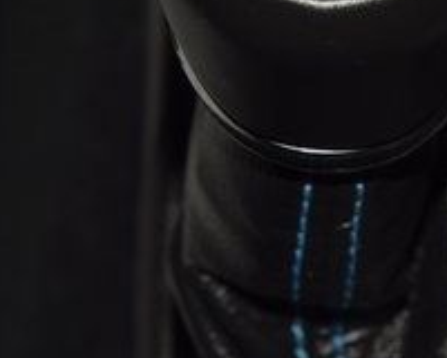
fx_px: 4167
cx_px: 333
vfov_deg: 4.9
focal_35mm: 315
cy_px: -95
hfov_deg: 6.1
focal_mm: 70
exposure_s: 1/125
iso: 100
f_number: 8
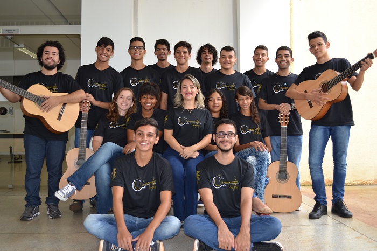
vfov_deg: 39.9
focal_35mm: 33
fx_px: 345
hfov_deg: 57.2
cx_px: 188
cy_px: 126
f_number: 4
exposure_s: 1/125
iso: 220
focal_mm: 22
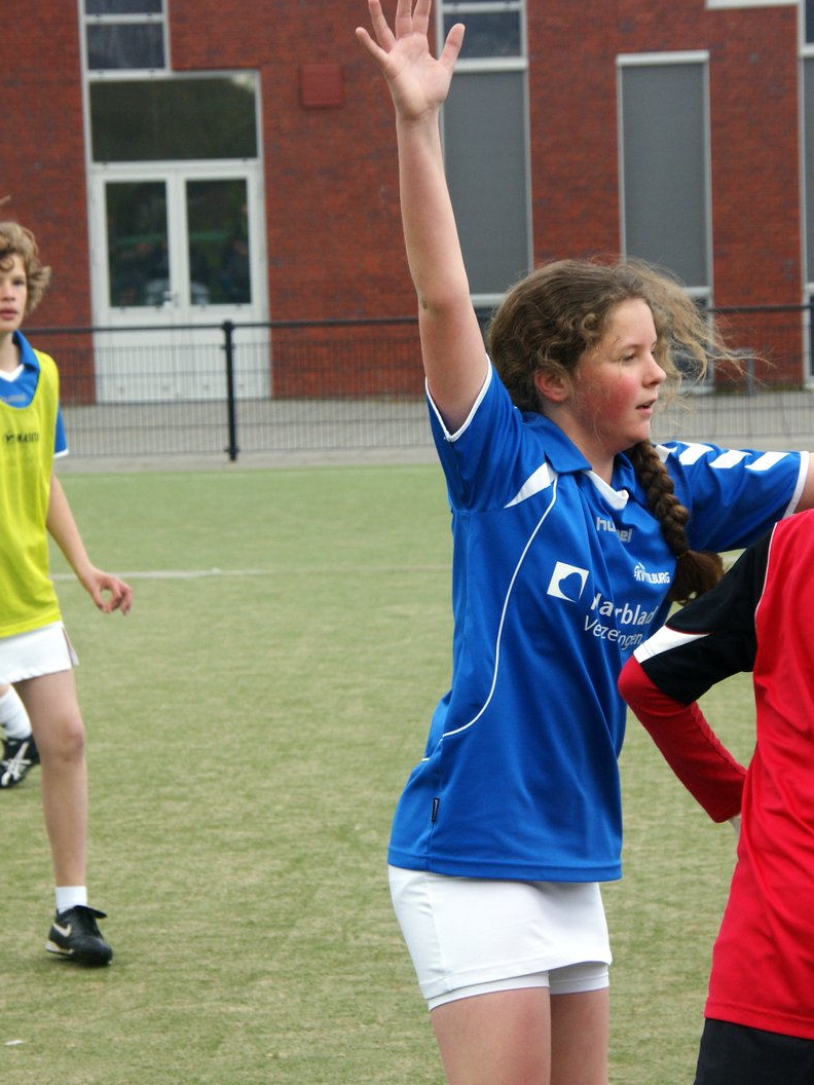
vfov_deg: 15.1
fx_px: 4107
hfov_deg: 11.3
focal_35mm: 131
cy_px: 546
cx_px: 437
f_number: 7.1
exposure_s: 1/250
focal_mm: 60
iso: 200
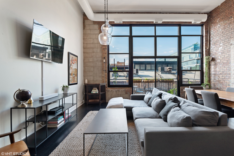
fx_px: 124
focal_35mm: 19
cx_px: 117
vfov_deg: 64.6
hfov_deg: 86.9
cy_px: 78
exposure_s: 1/6
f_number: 10
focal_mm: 19
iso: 320
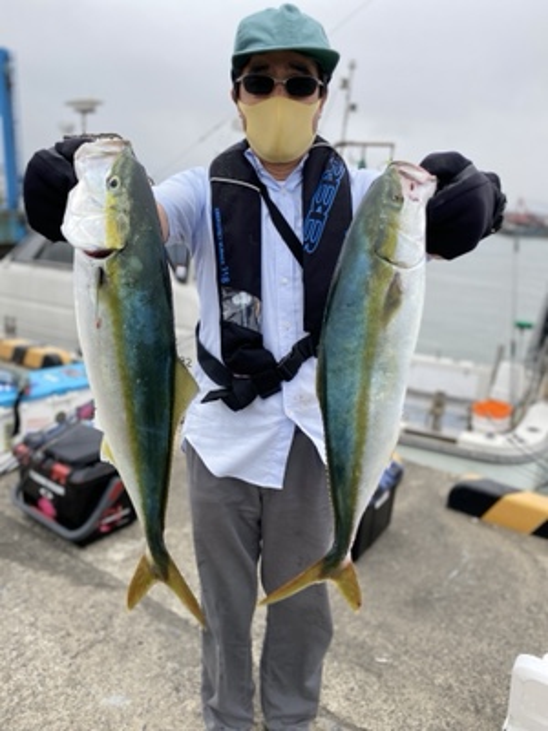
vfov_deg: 67.3
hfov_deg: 53.1
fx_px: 549
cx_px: 274
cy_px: 366
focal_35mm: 26
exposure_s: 1/346
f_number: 1.8
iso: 32
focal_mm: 4.25
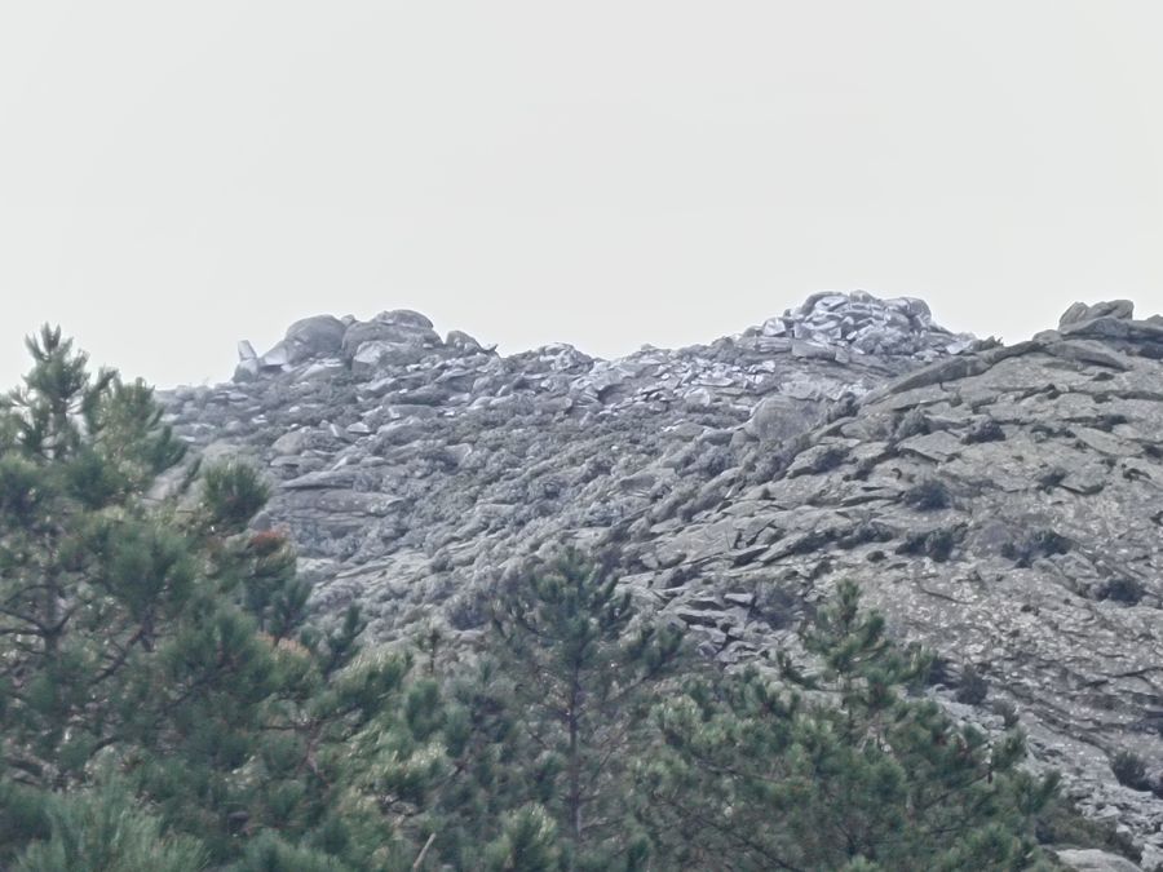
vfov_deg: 10.0
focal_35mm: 148
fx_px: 4972
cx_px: 582
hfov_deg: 13.3
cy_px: 436
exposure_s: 1/158
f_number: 1.75
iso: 100
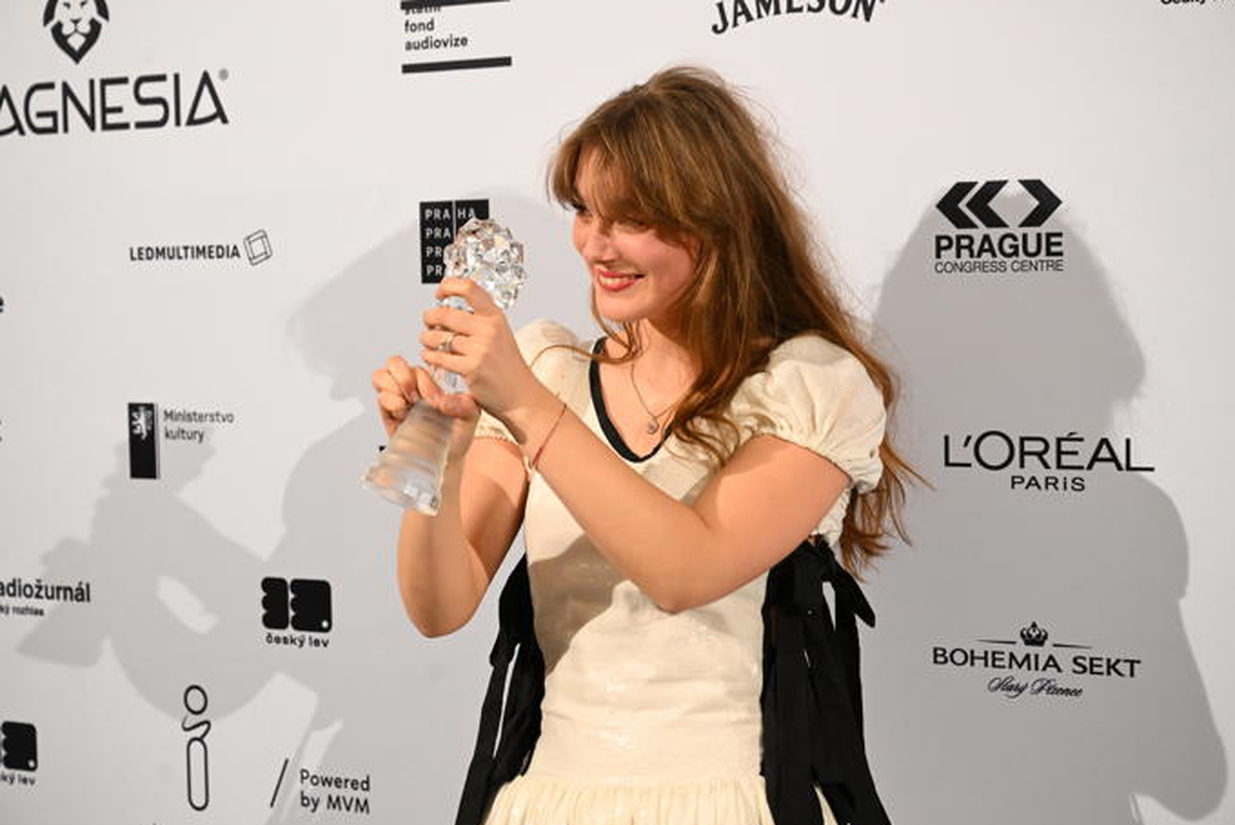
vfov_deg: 19.2
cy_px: 412
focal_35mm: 71
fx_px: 2437
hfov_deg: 28.4
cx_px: 621
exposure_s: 1/400
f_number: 5
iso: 3200
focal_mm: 70
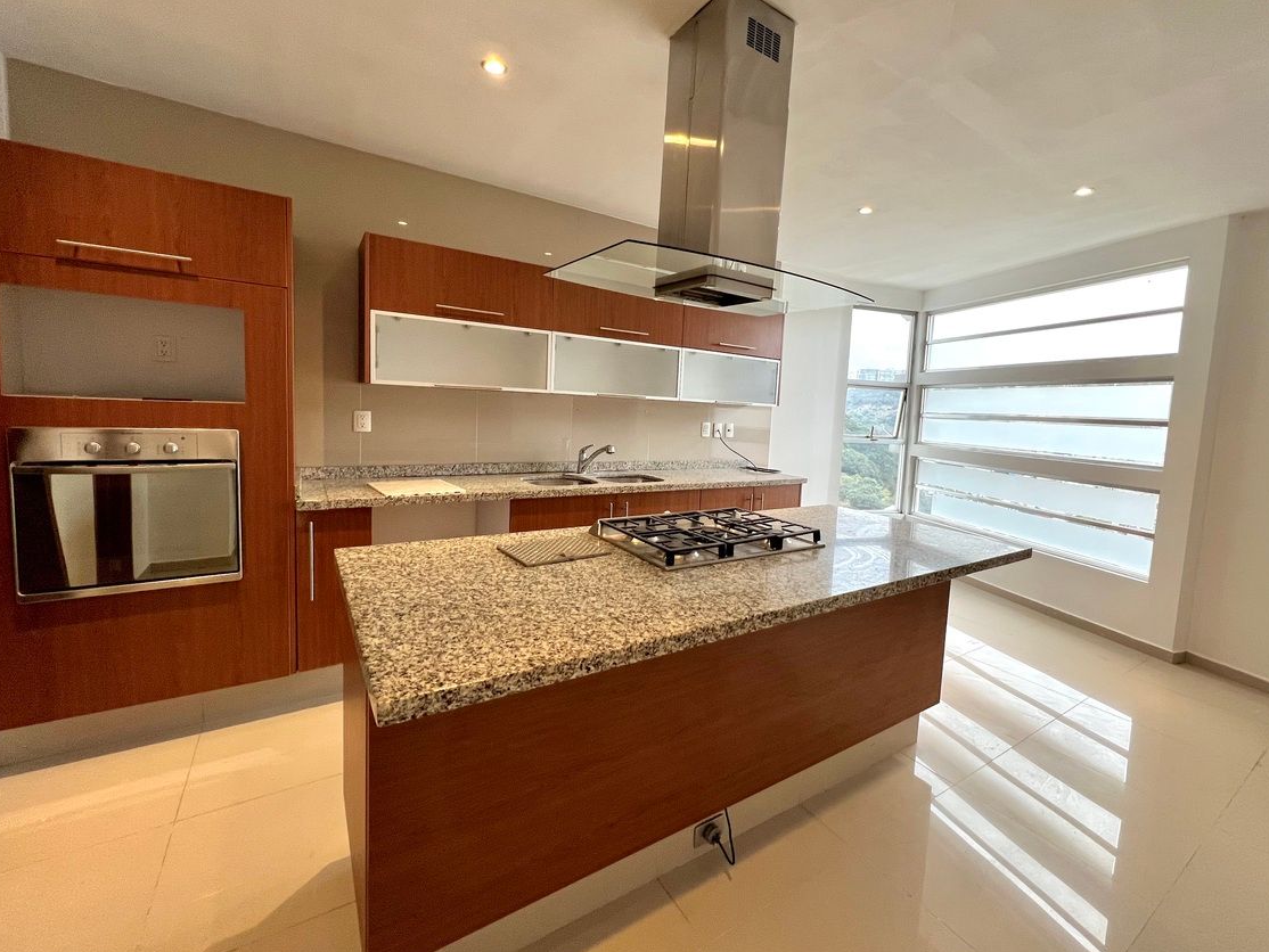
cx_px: 673
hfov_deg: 101.9
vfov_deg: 85.6
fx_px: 513
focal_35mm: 14
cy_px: 456
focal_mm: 1.57
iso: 160
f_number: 1.8
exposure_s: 1/120
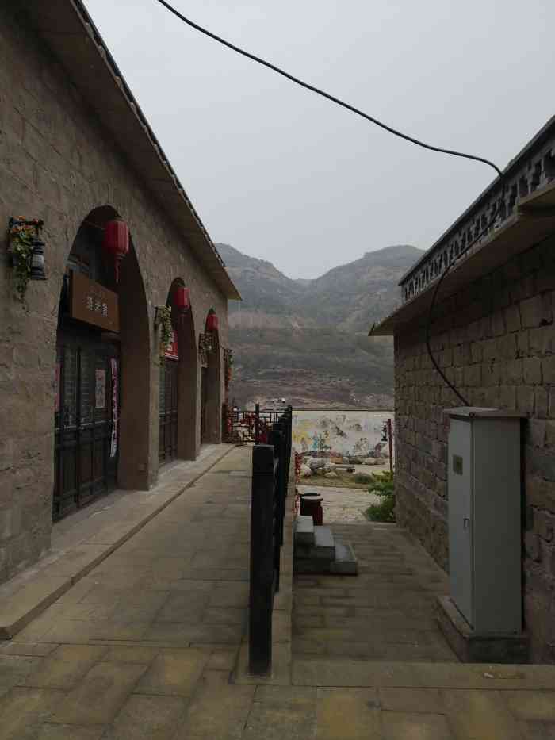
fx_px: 577
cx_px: 278
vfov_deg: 65.3
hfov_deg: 51.4
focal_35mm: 27
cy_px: 370
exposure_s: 1/667
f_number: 1.6
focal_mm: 3.95
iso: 50
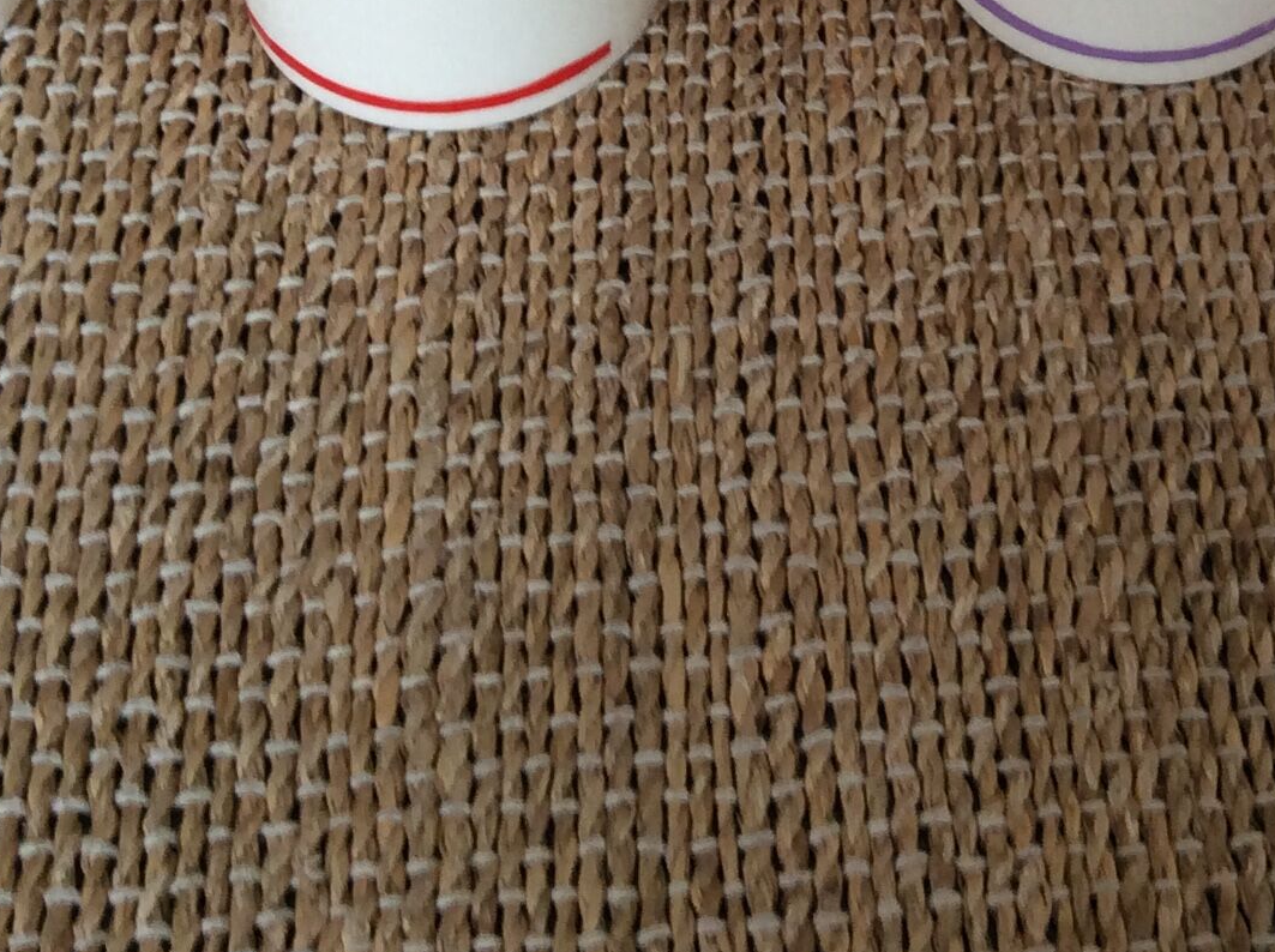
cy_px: -191
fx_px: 2869
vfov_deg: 17.9
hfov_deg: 24.9
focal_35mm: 78
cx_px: 847
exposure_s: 1/25
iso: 50
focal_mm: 3.3
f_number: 2.4
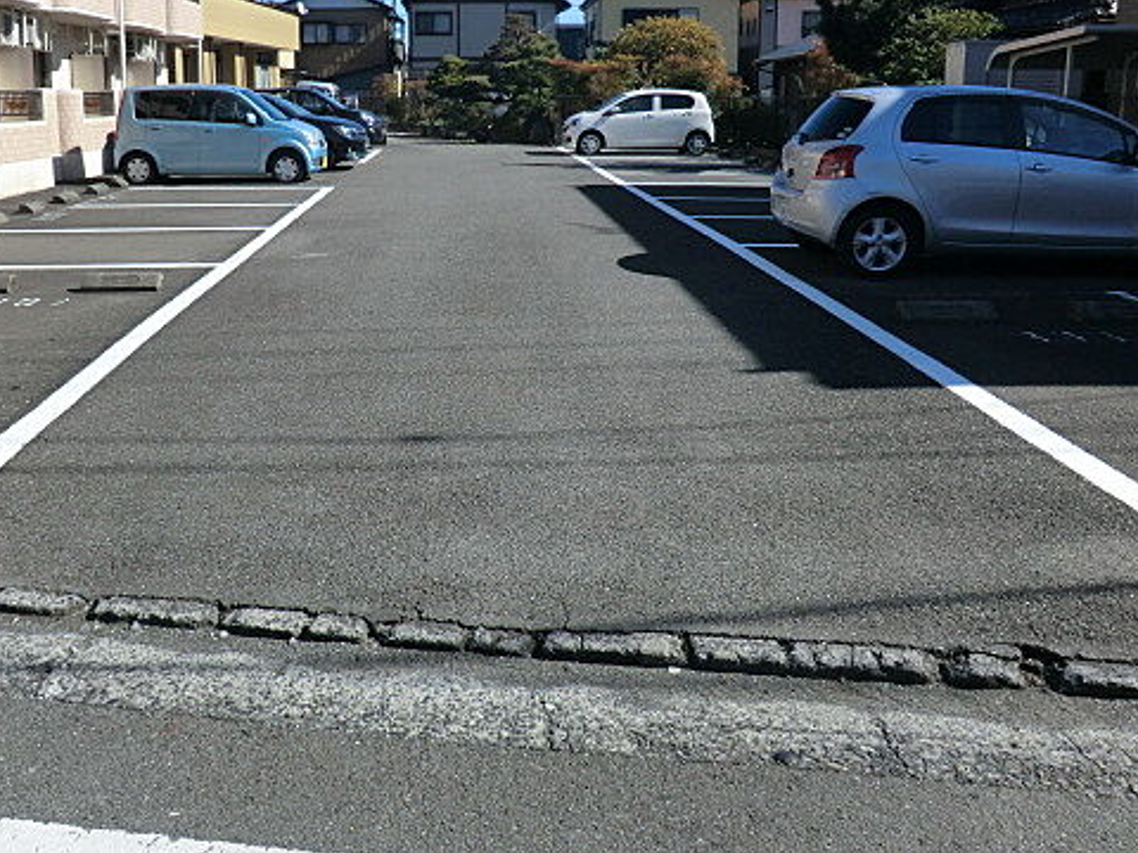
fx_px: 1052
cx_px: 460
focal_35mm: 32
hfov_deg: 56.4
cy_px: 325
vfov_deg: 43.8
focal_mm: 4.3
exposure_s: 1/200
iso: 80
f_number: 7.5
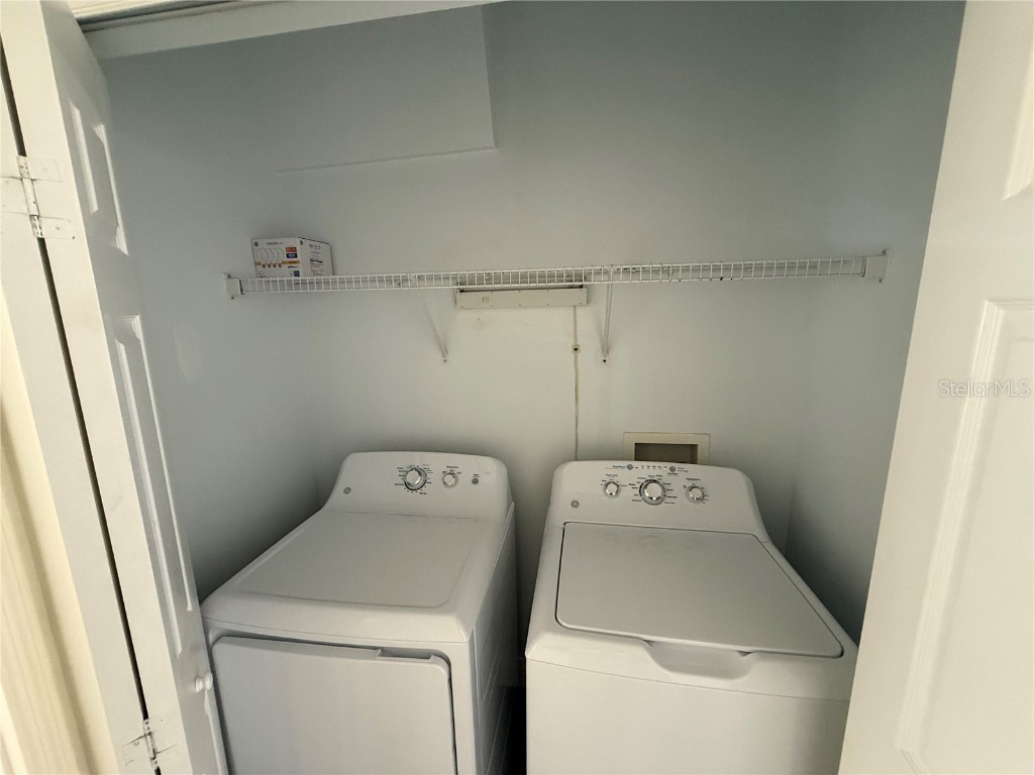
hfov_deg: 102.1
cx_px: 517
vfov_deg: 85.7
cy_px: 388
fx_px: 418
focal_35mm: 14
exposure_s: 1/60
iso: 500
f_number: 2.2
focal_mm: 2.22
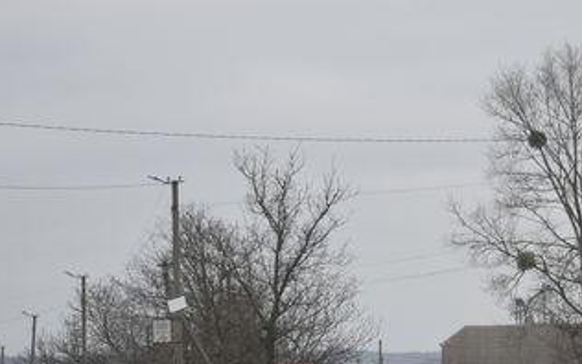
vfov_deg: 8.0
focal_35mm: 163
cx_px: 418
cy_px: 441
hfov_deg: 12.8
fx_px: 2591
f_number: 5
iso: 800
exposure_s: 1/320
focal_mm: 45
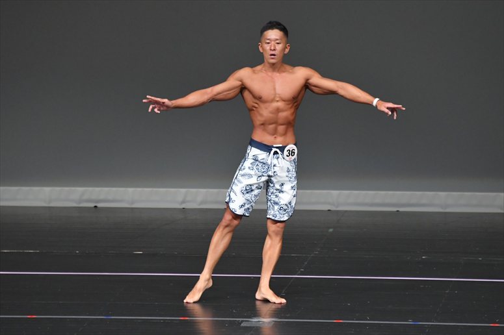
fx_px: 4828
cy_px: 168
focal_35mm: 345
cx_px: 252
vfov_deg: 4.0
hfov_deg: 6.0
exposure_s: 1/400
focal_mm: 230
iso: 4000
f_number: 5.6
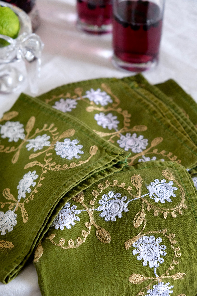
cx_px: 98
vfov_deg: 24.5
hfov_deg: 16.5
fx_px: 681
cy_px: 148
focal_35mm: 83
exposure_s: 1/60
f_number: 4
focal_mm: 55
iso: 5000
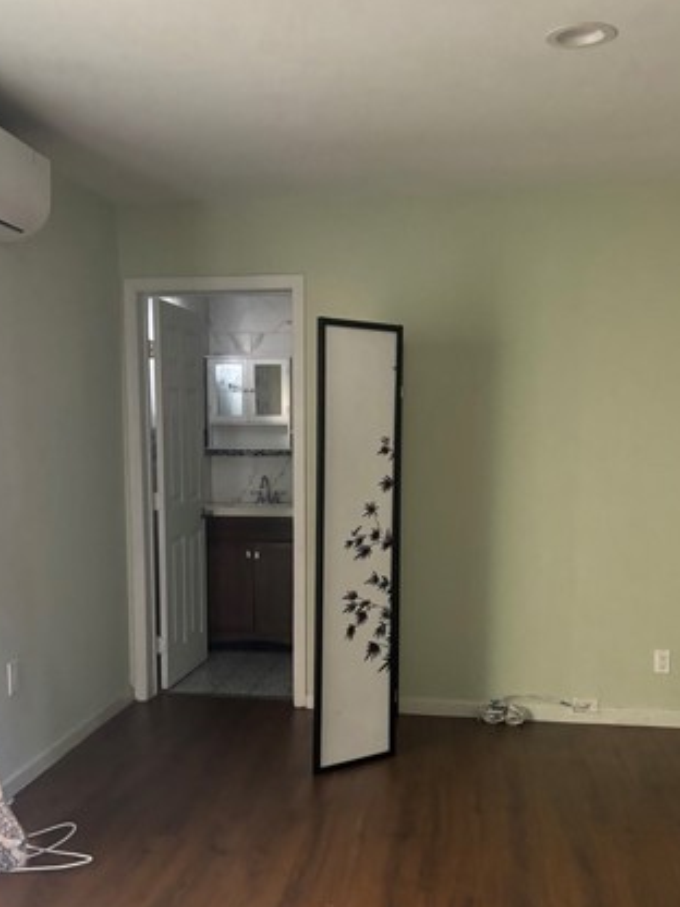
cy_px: 580
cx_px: 316
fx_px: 1048
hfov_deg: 35.9
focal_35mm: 40
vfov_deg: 46.3
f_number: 1.6
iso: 500
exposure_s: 1/57
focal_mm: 5.96
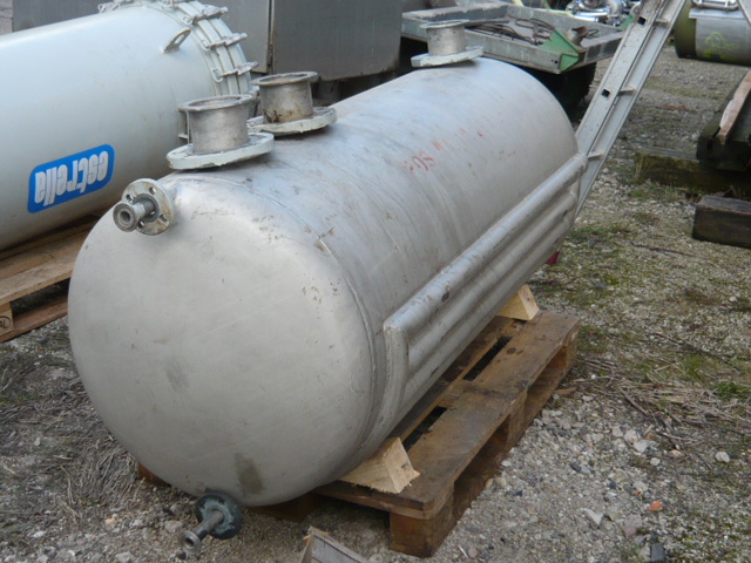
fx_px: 1106
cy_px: 282
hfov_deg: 37.5
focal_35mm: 51
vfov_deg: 28.6
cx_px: 376
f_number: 3.1
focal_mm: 5.5
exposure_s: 1/250
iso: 100
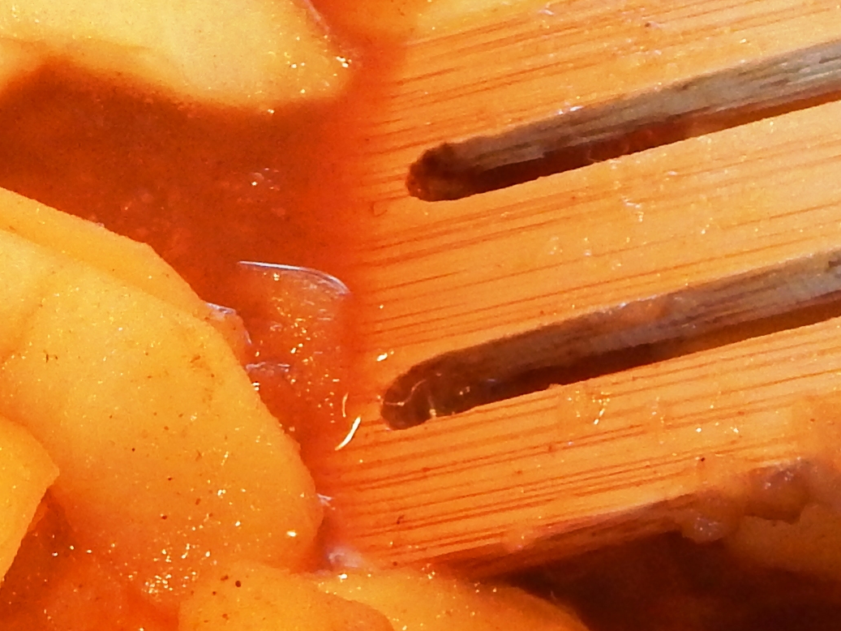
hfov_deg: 10.3
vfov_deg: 7.8
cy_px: 76
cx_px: 53
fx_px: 4641
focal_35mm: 191
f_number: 3.6
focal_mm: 7.7
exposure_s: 1/30
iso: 360
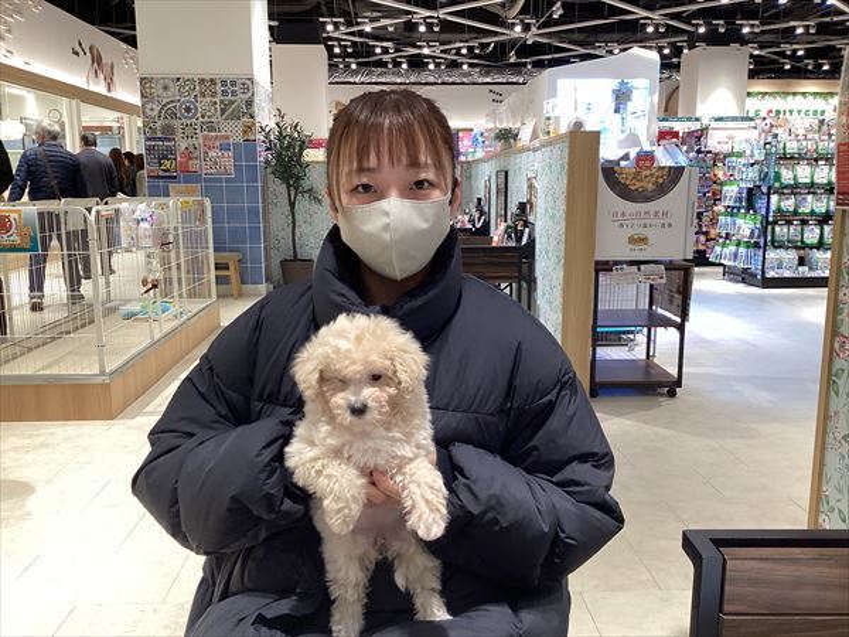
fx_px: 760
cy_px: 318
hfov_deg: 58.4
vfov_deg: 45.4
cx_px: 424
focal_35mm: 31
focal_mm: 3.3
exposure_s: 1/60
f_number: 2.4
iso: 125
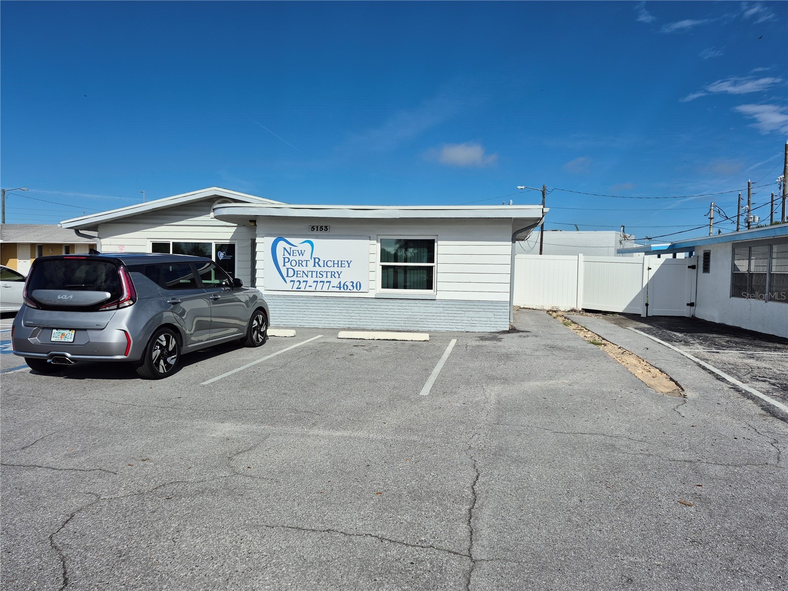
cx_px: 394
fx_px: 524
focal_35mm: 23
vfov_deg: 58.9
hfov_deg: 73.9
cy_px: 296
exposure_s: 1/4448
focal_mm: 5.4
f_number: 1.8
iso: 25
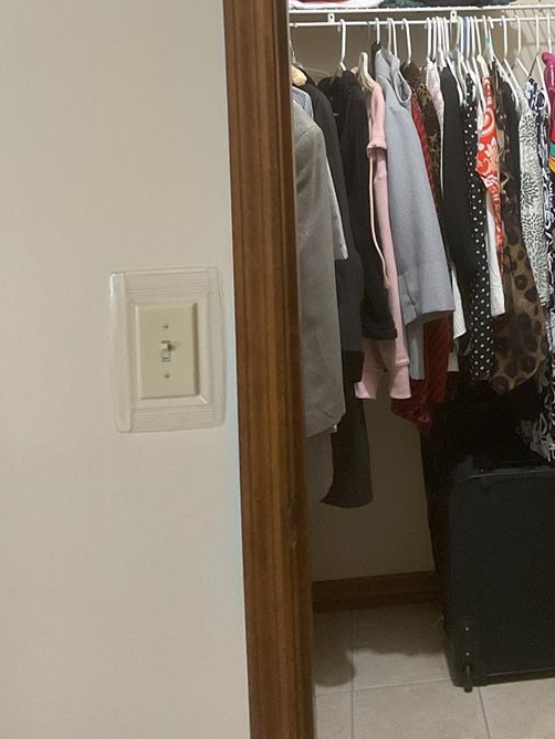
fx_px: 1111
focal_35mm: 52
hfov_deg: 27.1
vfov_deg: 35.5
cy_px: 137
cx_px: 494
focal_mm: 3
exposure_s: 1/40
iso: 250
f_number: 1.8
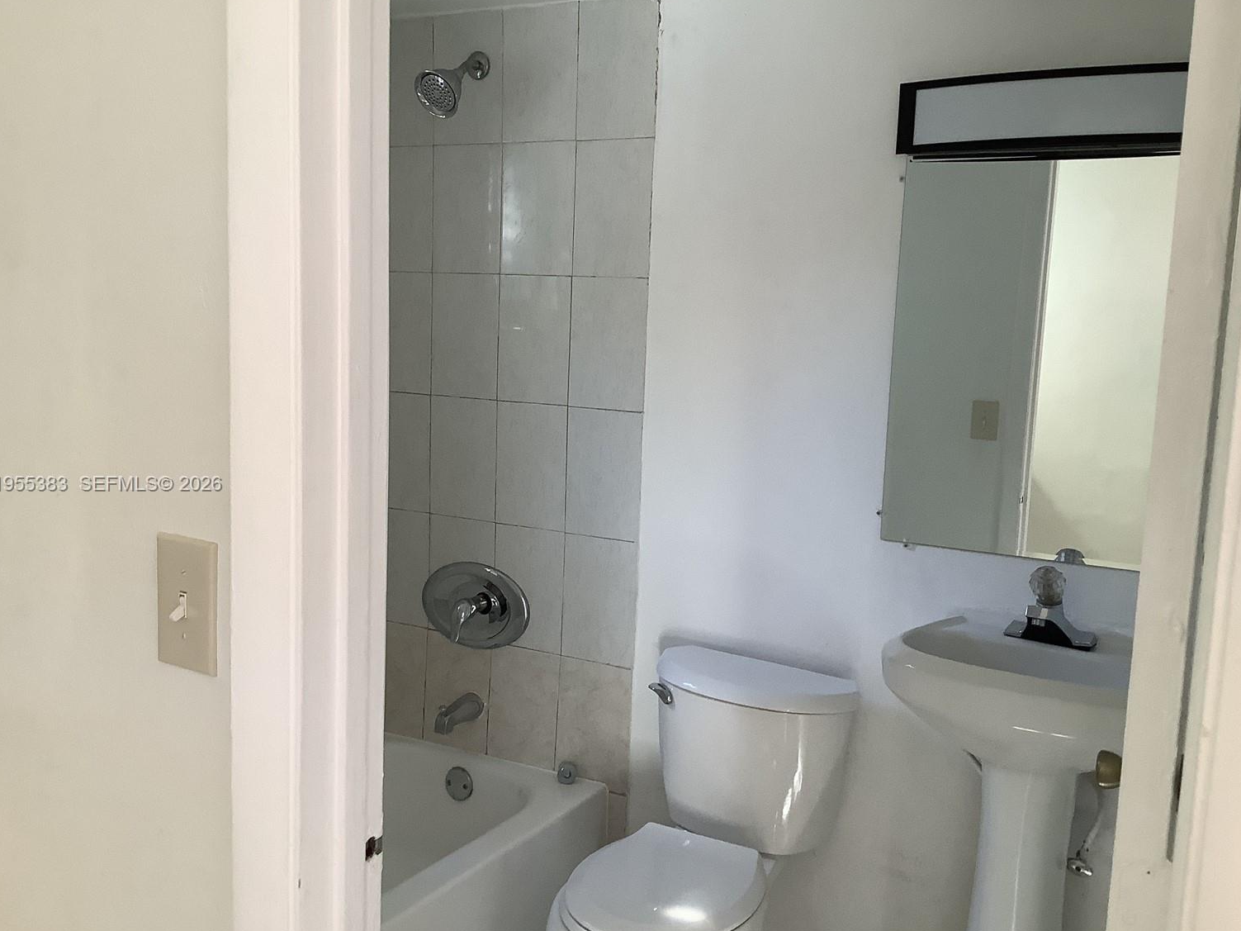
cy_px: 485
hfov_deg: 55.4
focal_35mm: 33
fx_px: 1183
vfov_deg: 42.9
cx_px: 625
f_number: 2.4
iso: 125
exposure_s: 1/60
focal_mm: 3.3
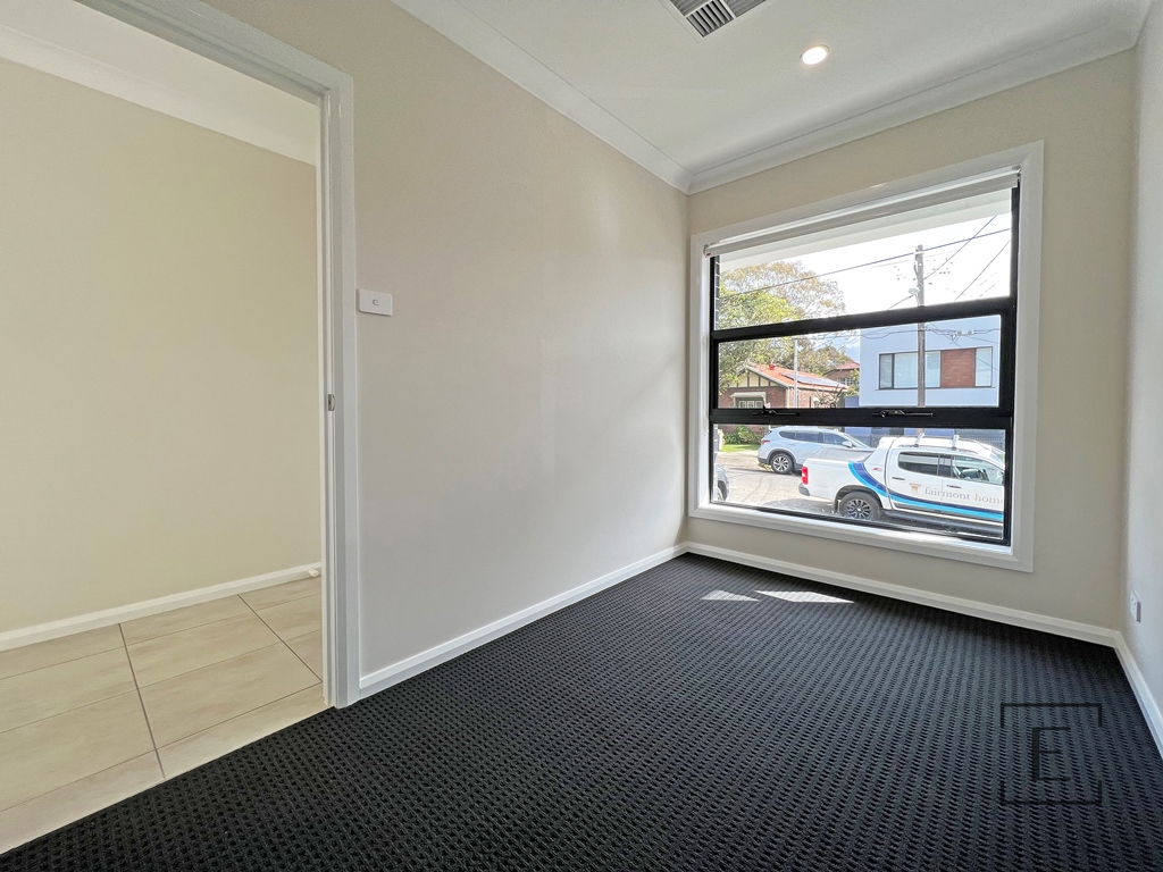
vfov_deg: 89.9
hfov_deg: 106.2
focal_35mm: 13
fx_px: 437
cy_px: 436
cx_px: 582
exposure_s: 1/216
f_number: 1.8
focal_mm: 1.57
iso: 32
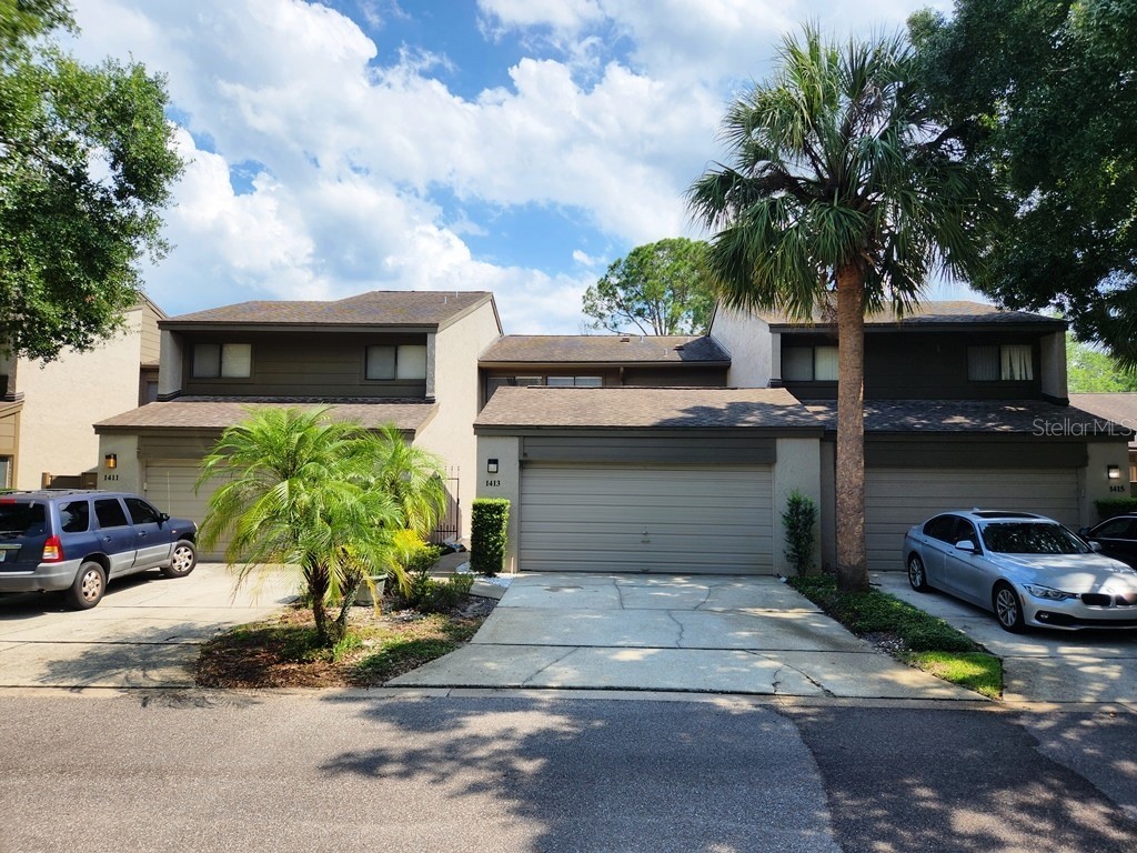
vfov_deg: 58.9
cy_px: 426
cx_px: 568
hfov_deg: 73.9
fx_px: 755
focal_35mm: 23
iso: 20
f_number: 1.8
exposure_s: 1/1563
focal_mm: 5.4
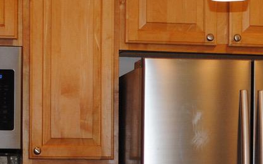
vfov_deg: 7.2
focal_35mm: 180
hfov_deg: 11.6
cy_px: 238
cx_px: 187
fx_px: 1290
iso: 200
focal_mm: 24
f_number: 4
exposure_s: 1/60
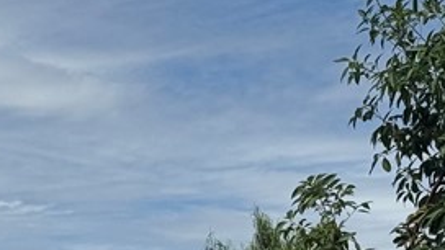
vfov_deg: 6.1
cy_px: 356
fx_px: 2325
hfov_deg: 10.9
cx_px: 244
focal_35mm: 197
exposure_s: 1/7937
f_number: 1.78
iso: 64
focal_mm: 6.76
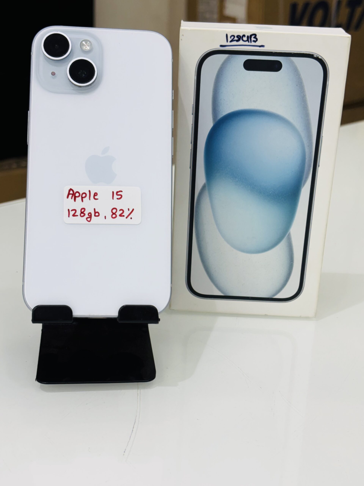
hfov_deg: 28.0
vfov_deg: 36.8
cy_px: 243
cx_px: 182
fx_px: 729
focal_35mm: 52
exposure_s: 1/100
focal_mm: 5.96
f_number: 1.6
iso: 50
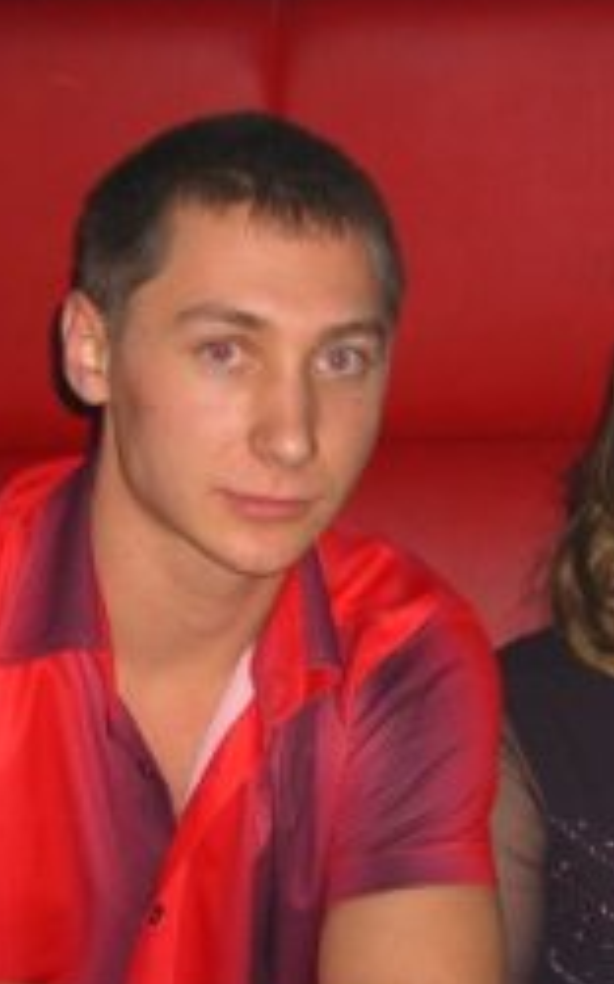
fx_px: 3136
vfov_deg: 17.7
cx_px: 661
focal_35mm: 117
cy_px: 724
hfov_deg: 11.0
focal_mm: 9.5
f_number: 3.1
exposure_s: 1/60
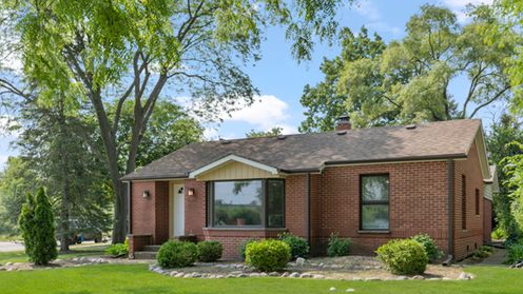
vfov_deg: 31.1
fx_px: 527
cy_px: 169
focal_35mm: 38
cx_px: 263
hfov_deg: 52.8
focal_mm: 24
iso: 200
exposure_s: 1/250
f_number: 8
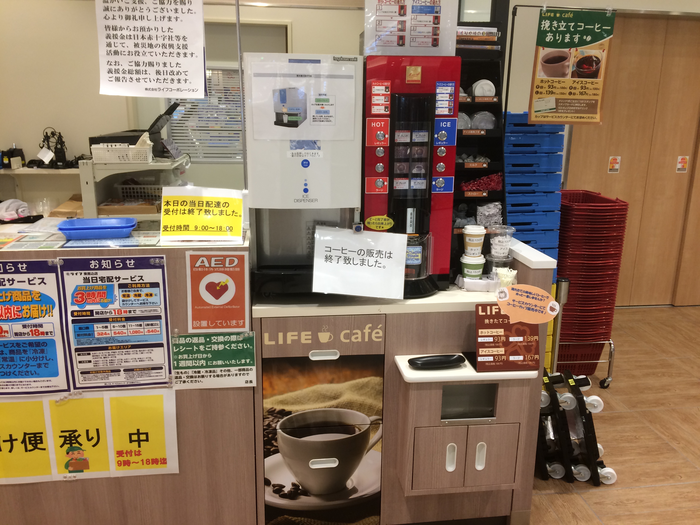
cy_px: 262
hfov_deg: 61.7
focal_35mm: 29
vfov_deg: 48.2
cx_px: 350
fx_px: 586
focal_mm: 4.15
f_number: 2.2
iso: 40
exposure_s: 1/30
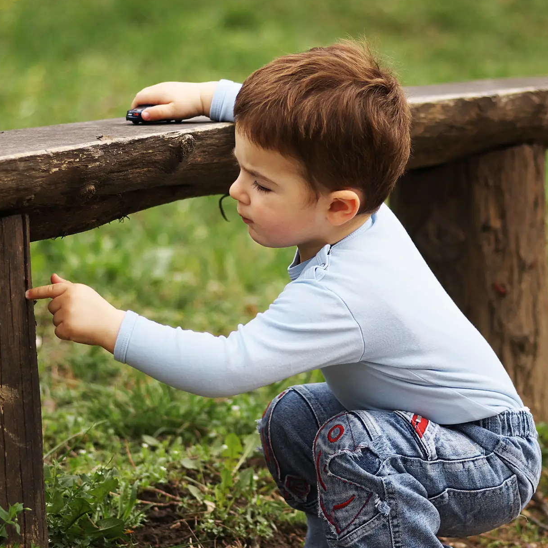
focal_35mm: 211
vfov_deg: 8.3
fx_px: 3773
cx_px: 277
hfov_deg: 8.3
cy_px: 282
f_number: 3.5
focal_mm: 105
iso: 200
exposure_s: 1/1250
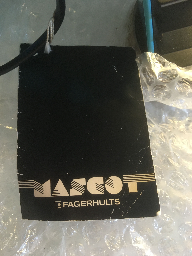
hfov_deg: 48.2
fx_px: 214
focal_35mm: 29
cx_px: 96
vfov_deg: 61.7
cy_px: 128
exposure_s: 1/33
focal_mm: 4.15
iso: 160
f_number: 2.2
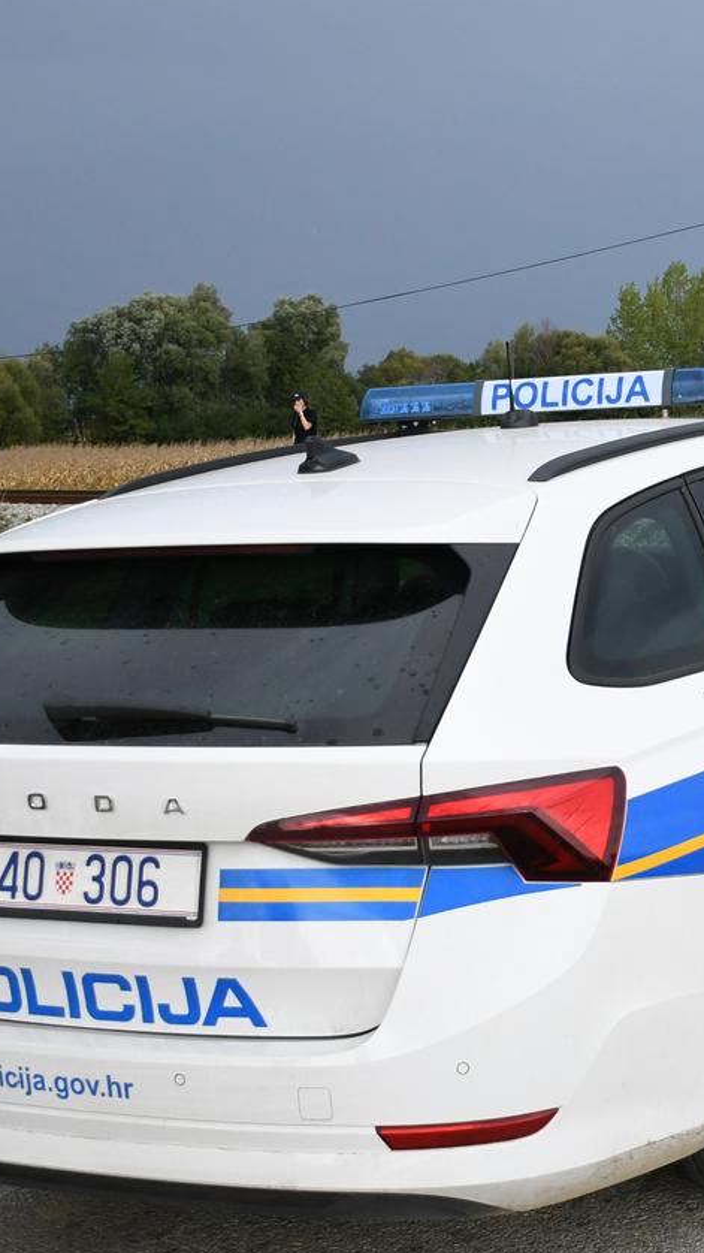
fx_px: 1992
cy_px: 636
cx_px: 765
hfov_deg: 19.3
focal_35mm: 60
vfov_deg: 34.9
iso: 640
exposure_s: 1/1600
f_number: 4
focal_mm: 20
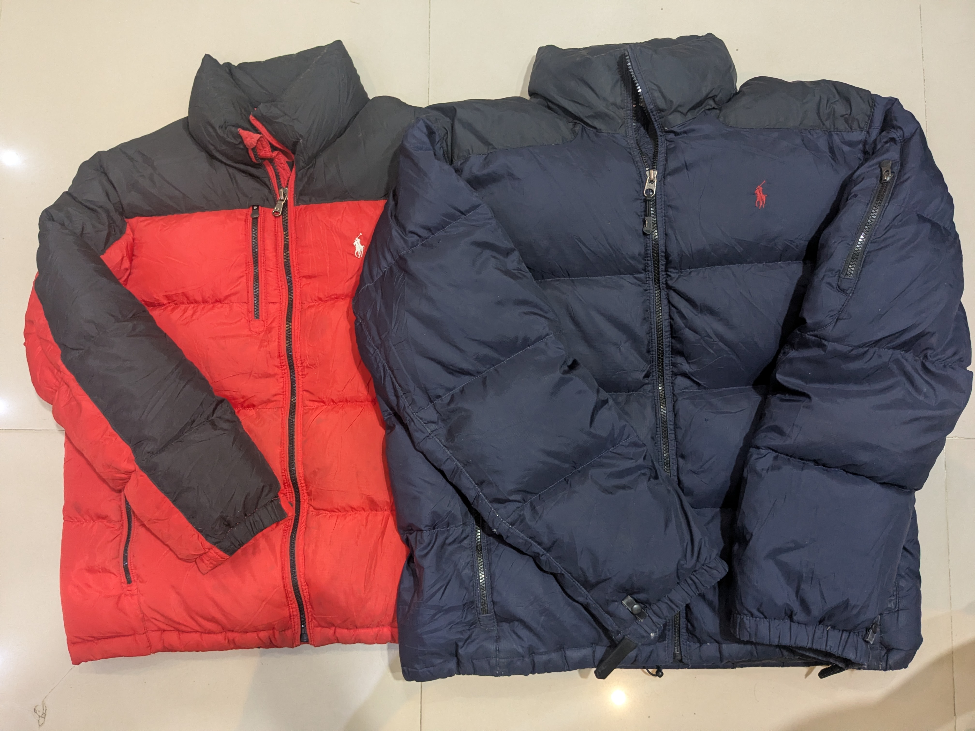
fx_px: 760
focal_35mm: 27
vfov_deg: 51.4
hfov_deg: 65.3
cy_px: 366
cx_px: 488
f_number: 1.73
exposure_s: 1/25
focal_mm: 4.38
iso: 336
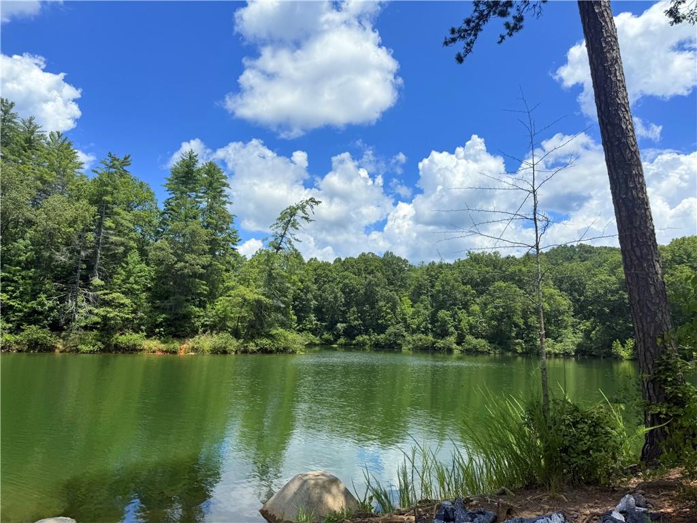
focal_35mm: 24
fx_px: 483
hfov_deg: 71.6
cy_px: 262
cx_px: 348
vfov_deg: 56.8
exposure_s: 1/6173
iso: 80
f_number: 1.78
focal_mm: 6.76
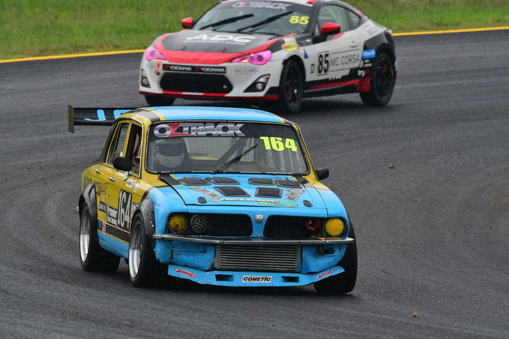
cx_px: 254
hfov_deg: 3.4
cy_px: 170
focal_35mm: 600
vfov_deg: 2.3
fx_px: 8486
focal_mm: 400
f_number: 11
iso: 1000
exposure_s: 1/640
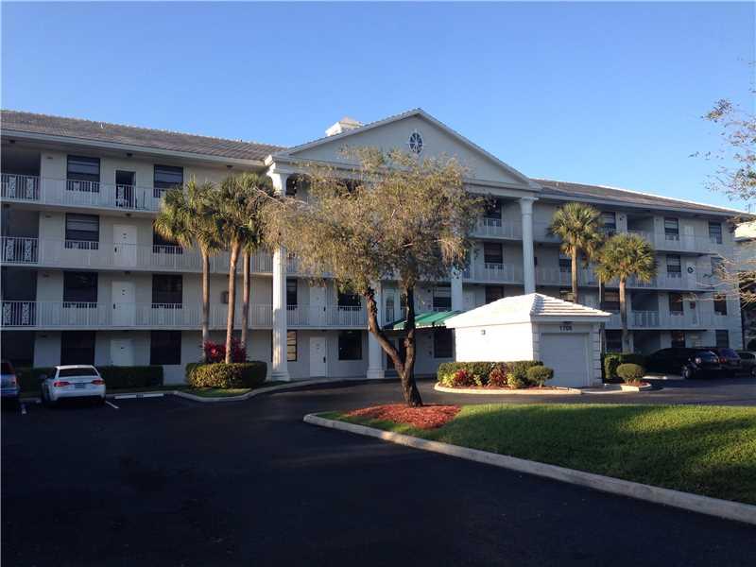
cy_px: 284
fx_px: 721
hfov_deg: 55.4
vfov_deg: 42.9
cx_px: 378
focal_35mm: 33
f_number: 2.4
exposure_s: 1/589
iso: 50
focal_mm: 4.12
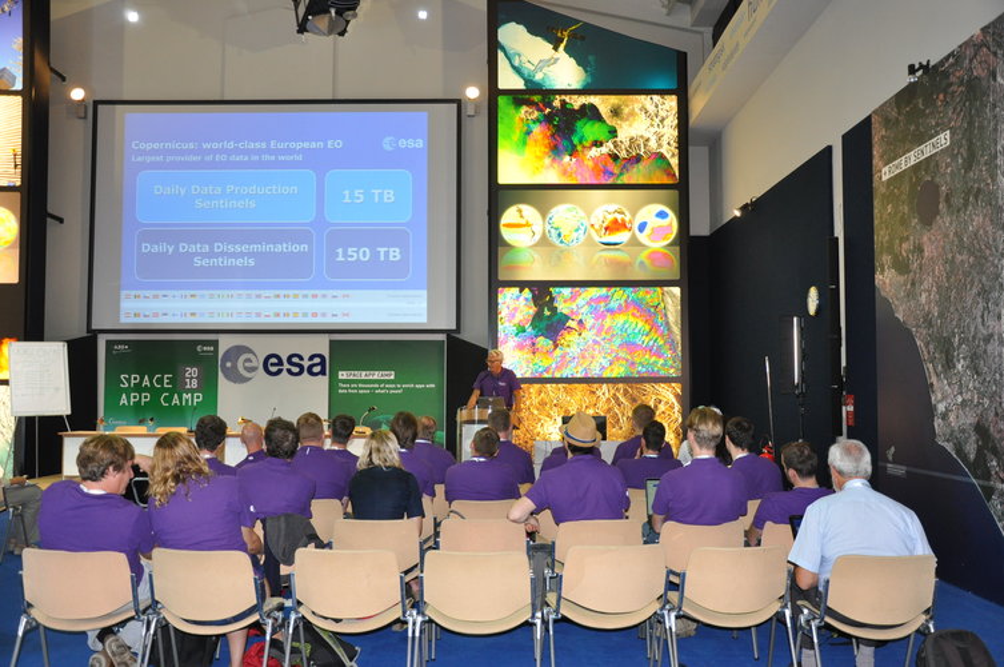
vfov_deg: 39.9
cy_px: 334
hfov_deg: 57.3
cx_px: 502
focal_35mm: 33
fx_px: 919
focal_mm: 22
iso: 800
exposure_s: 1/60
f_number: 3.8
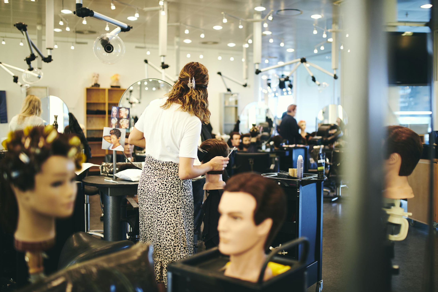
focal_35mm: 38
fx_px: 462
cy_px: 135
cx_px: 236
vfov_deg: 35.0
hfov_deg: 50.6
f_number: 1.4
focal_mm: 35
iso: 250
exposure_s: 1/160
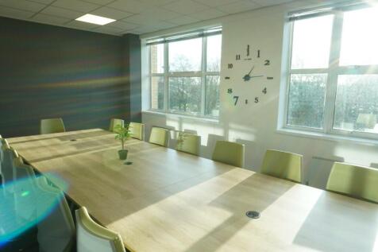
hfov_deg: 73.8
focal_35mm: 24
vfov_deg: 53.1
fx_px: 252
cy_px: 126
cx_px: 189
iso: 400
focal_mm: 16
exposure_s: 1/8
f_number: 22
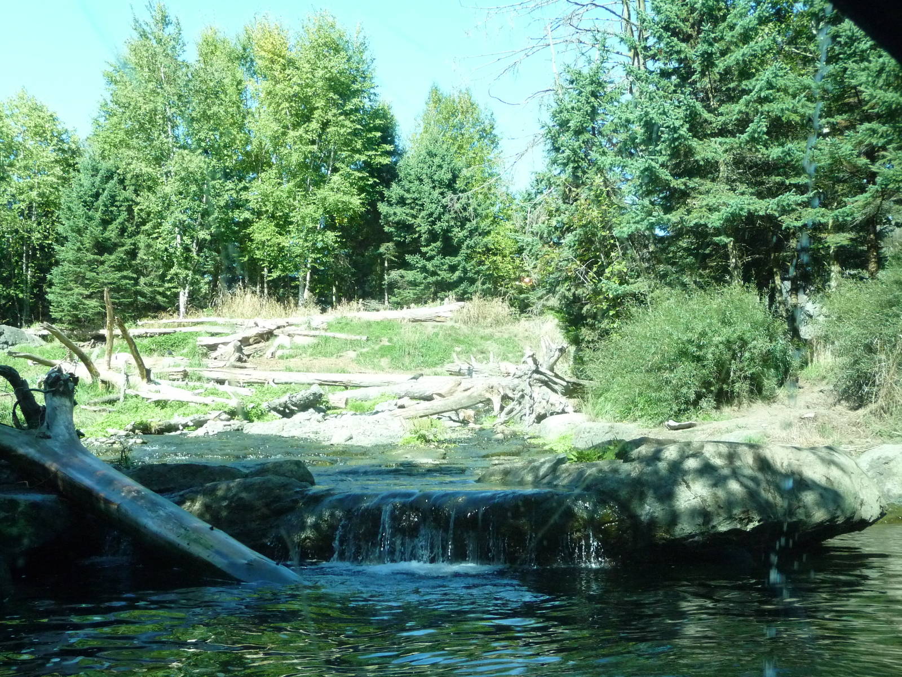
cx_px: 451
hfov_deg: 39.7
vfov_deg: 30.3
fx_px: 1251
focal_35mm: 48
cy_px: 338
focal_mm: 8
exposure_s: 1/400
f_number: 4.2
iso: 400
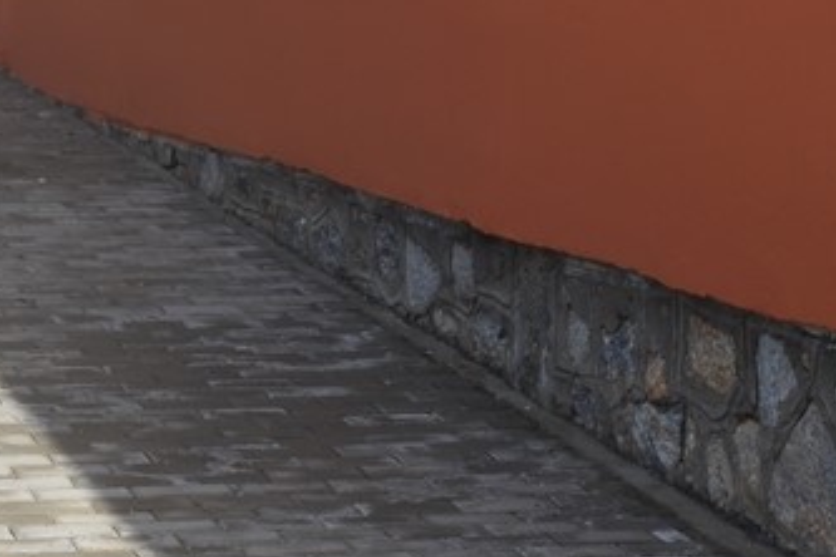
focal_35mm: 157
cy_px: 400
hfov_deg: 13.0
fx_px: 3646
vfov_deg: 8.7
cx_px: 143
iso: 100
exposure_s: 1/320
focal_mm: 34
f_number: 9
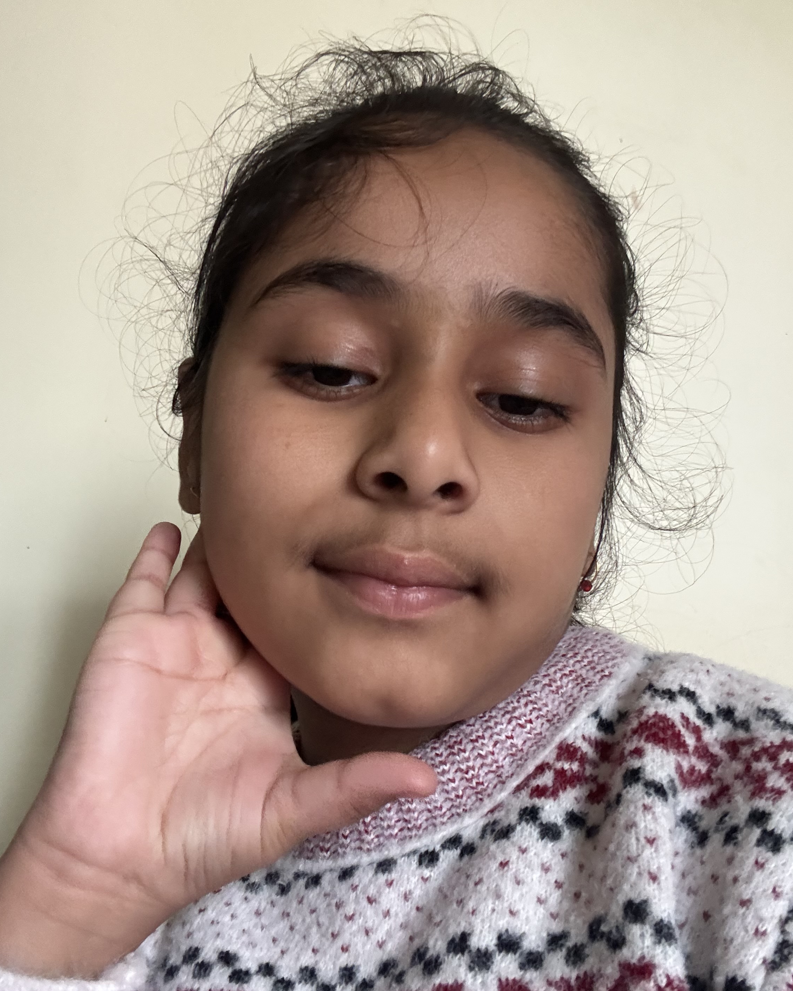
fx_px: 939
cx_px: 398
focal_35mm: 32
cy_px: 508
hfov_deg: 45.8
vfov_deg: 55.7
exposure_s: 1/30
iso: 400
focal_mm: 2.69
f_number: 1.9
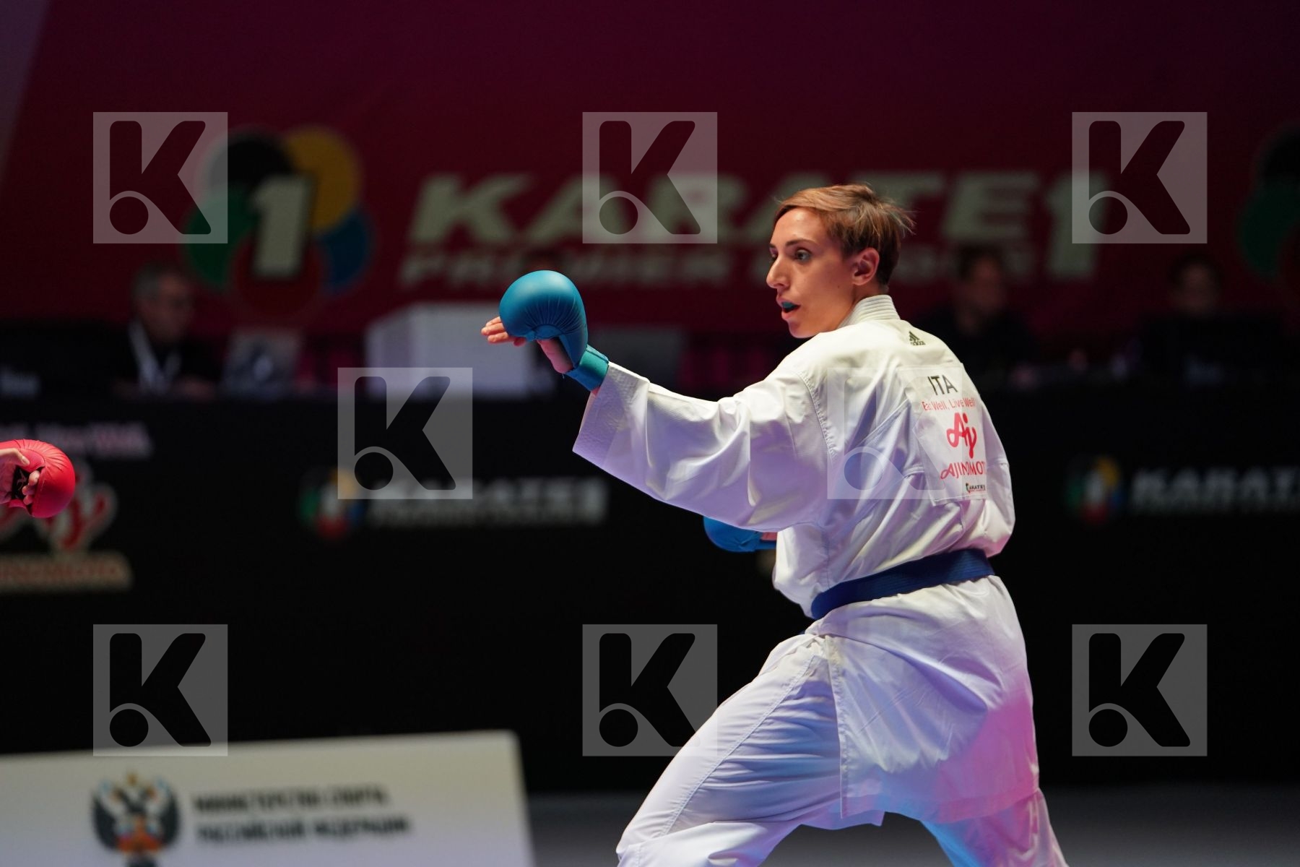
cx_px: 650
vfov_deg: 7.3
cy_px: 434
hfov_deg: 10.9
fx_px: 6824
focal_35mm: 189
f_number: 2.8
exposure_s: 1/1000
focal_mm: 189
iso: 2000
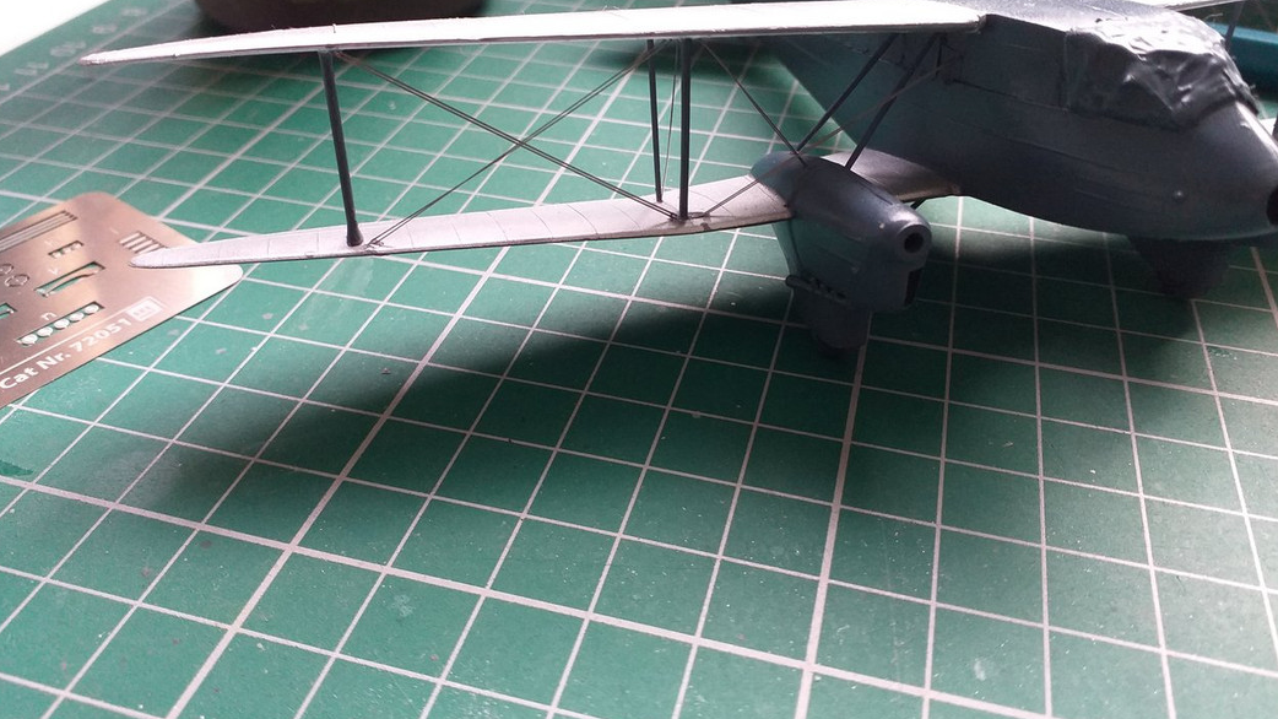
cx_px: 638
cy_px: 320
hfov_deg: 66.1
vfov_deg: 40.1
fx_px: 983
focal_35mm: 29
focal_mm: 3.6
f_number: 1.9
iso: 160
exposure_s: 1/50
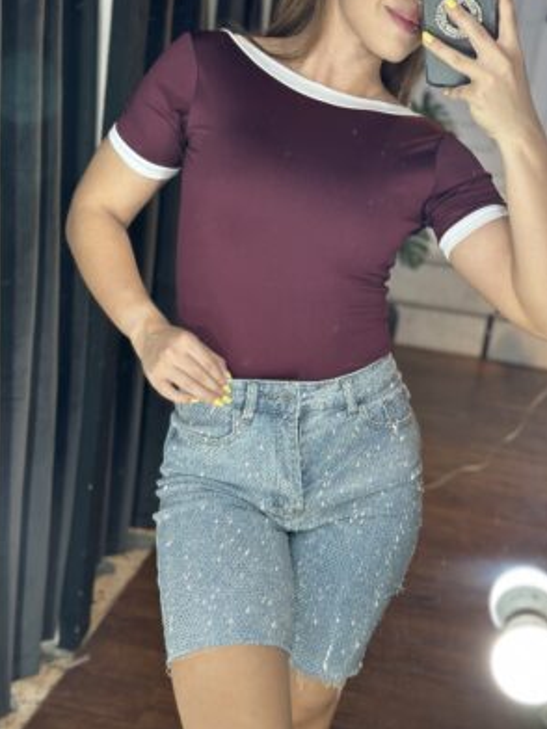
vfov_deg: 38.9
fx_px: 1032
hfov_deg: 29.7
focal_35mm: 49
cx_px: 274
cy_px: 363
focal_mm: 6.86
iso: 160
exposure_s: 1/120
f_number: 1.78
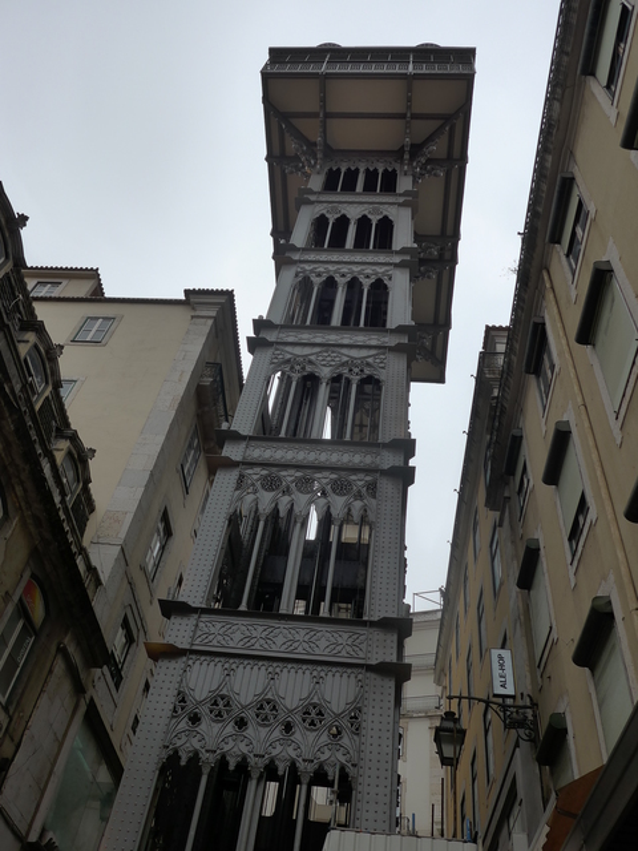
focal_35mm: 29
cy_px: 426
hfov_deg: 48.2
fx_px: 713
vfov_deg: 61.7
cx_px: 319
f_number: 4.5
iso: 160
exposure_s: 1/640
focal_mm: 6
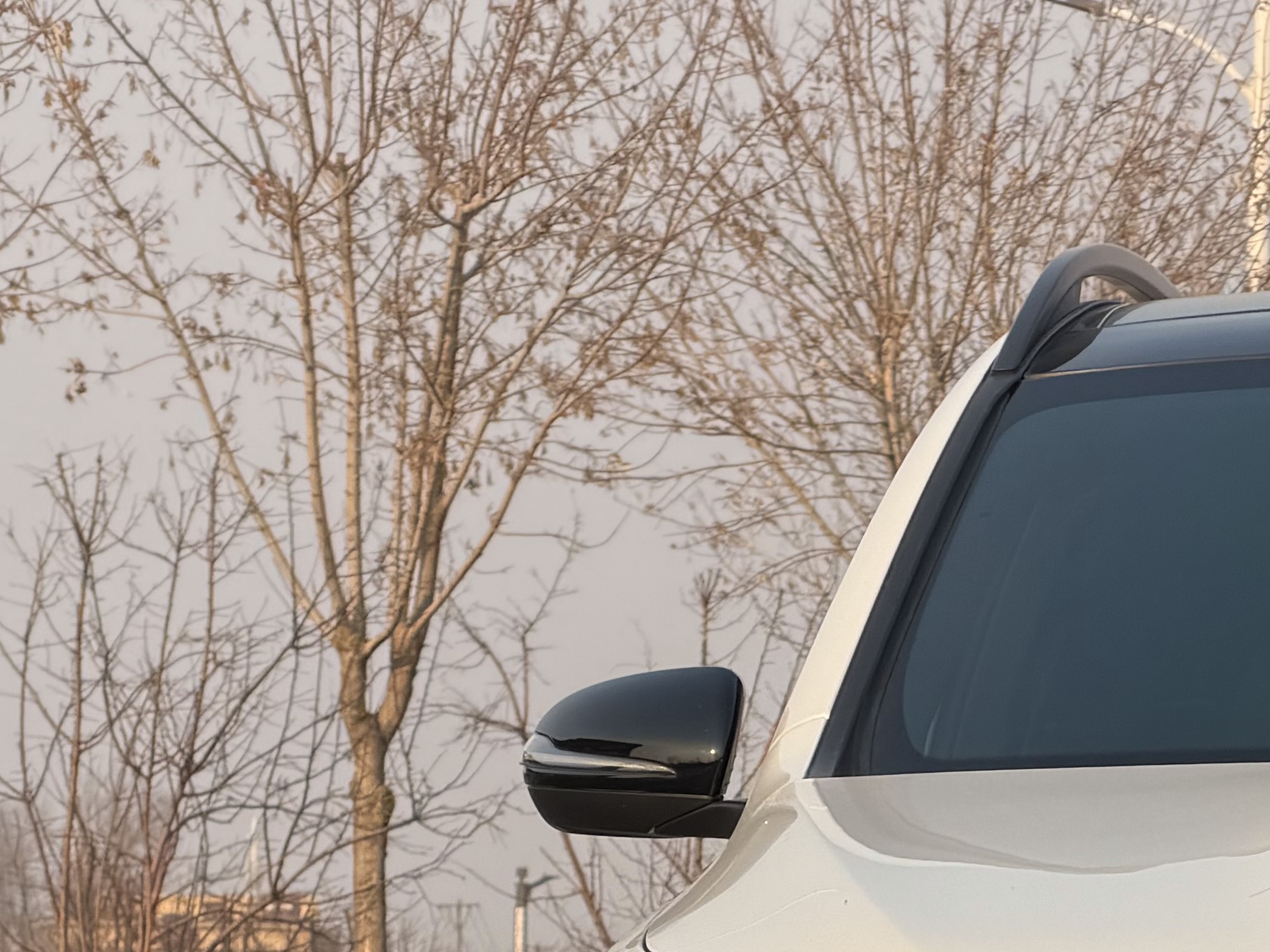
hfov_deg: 7.2
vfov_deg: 5.4
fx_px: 10053
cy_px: 988
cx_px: 1635
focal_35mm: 274
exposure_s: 1/638
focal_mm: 16.89
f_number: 2.8
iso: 40
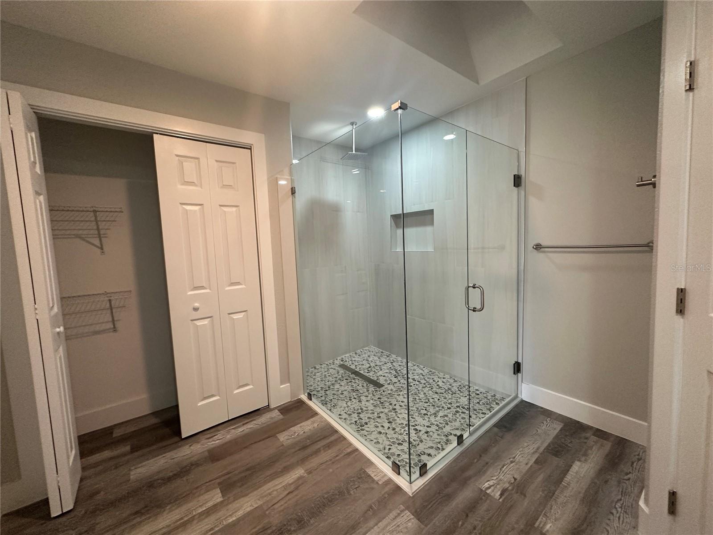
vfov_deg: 85.7
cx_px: 356
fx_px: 288
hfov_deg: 102.1
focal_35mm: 14
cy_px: 268
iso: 250
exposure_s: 1/120
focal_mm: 2.22
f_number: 2.2
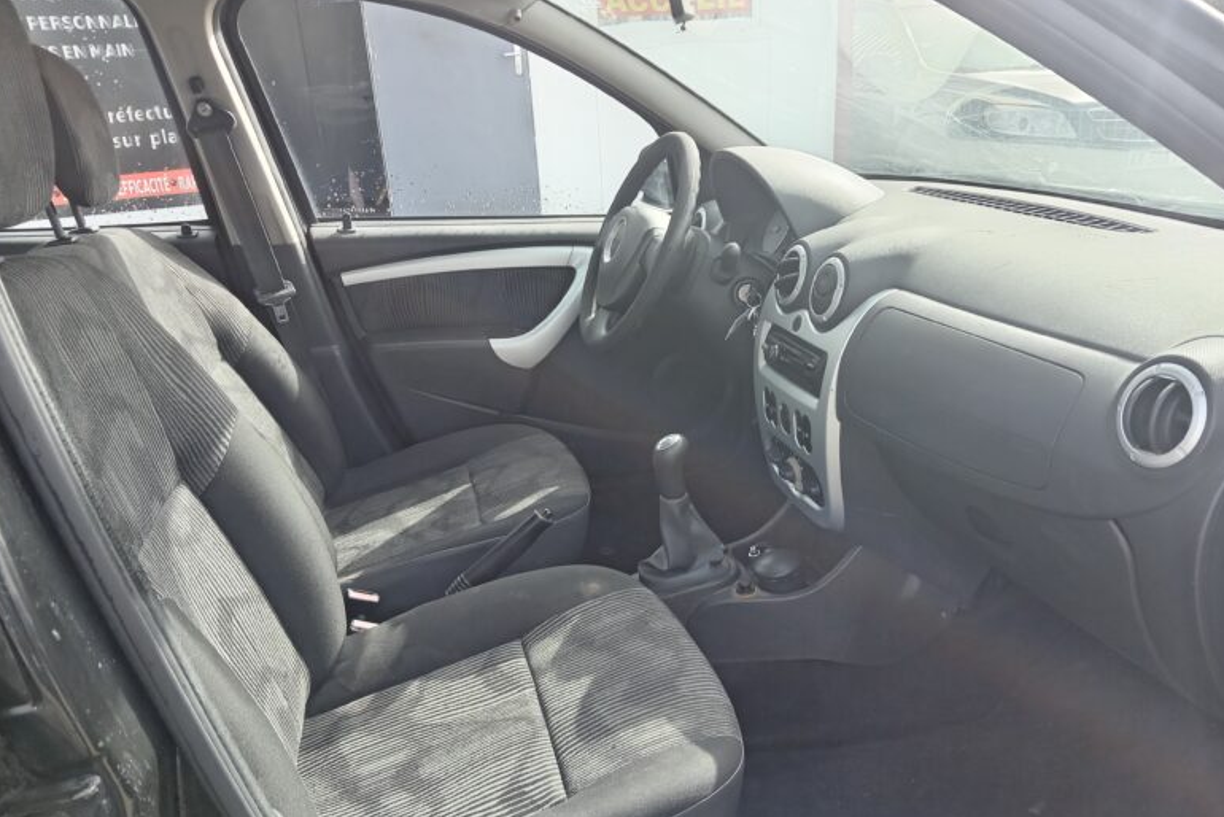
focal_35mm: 27
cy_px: 461
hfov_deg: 67.4
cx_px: 622
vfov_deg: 47.9
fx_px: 918
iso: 130
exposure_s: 1/100
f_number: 1.8
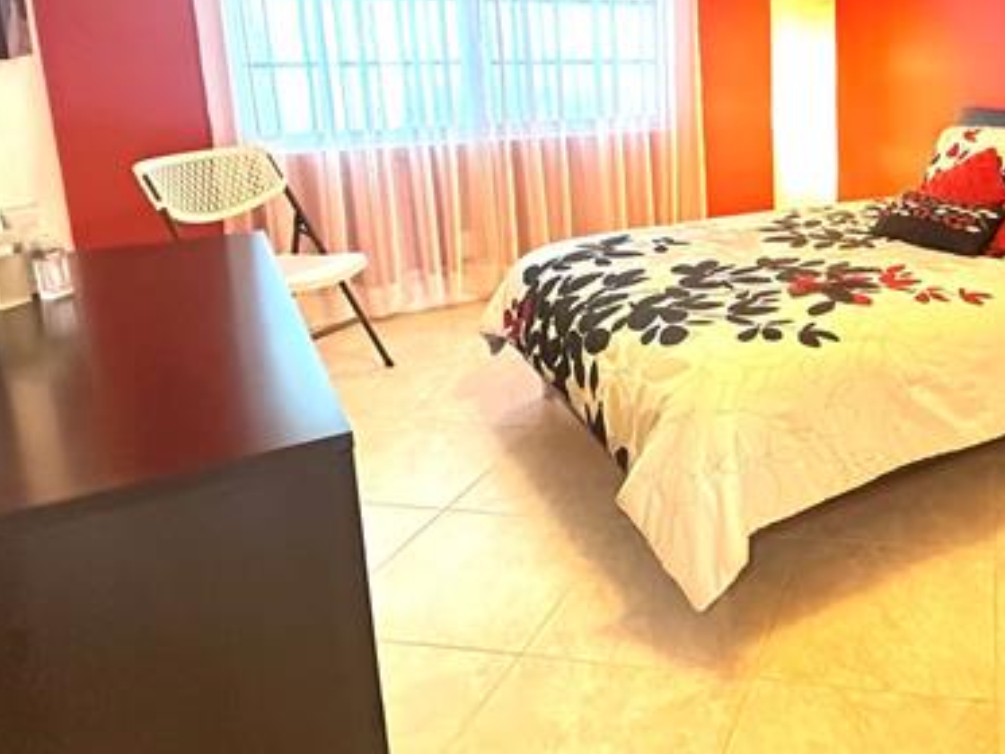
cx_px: 889
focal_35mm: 30
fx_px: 871
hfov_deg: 53.2
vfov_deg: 45.5
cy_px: 205
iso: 800
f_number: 2.2
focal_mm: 2.22
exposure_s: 1/40
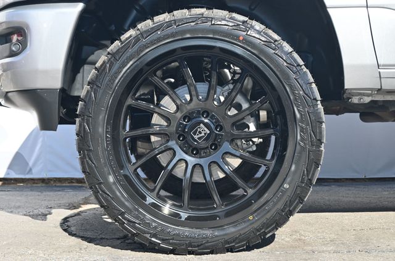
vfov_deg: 22.5
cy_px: 130
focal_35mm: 60
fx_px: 657
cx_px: 198
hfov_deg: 33.5
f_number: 5.6
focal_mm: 40
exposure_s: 1/250
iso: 320
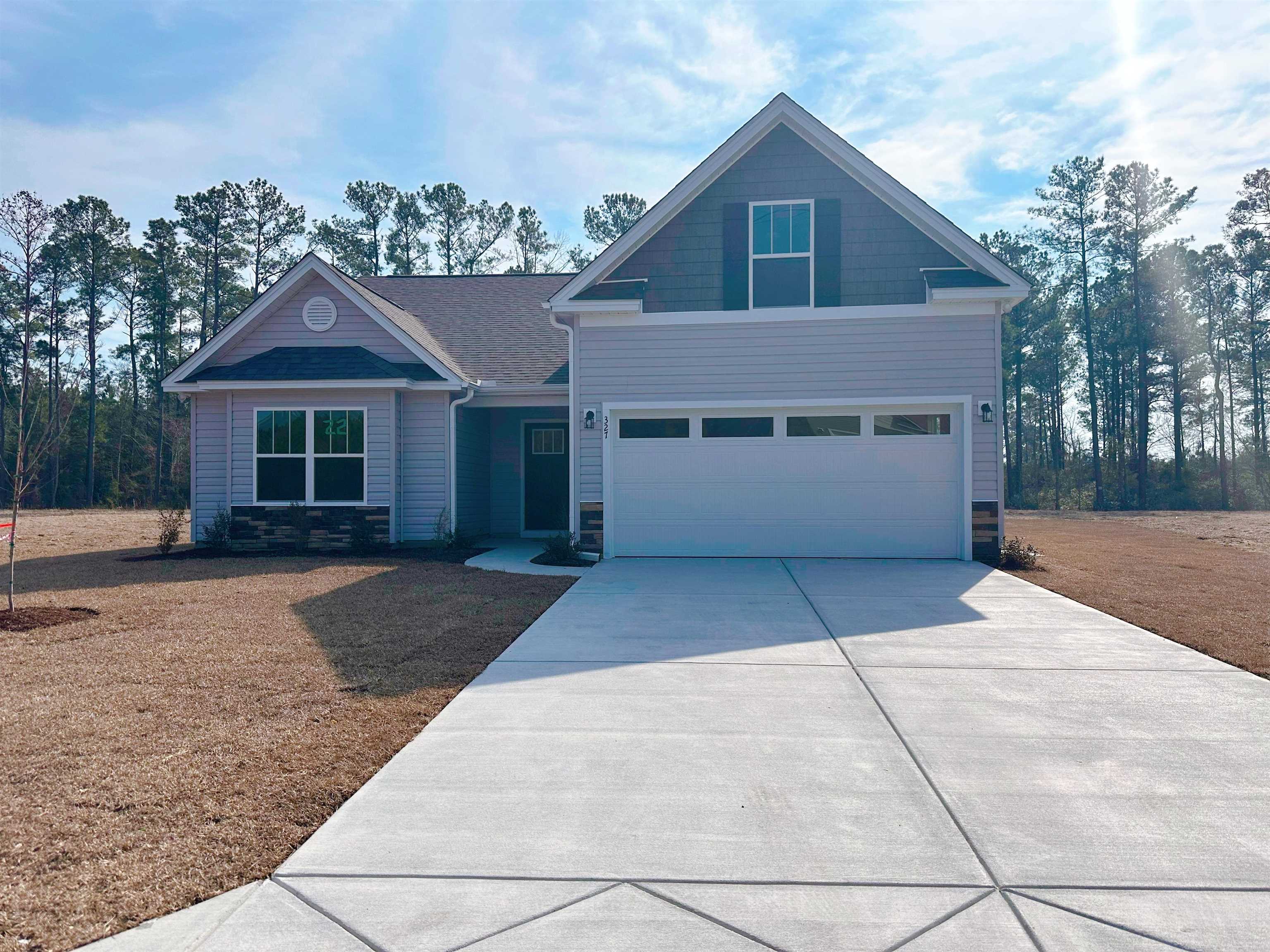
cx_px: 635
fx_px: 881
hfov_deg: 71.6
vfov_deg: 56.8
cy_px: 476
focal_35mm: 24
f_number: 1.78
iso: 80
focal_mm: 6.86
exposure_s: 1/8929
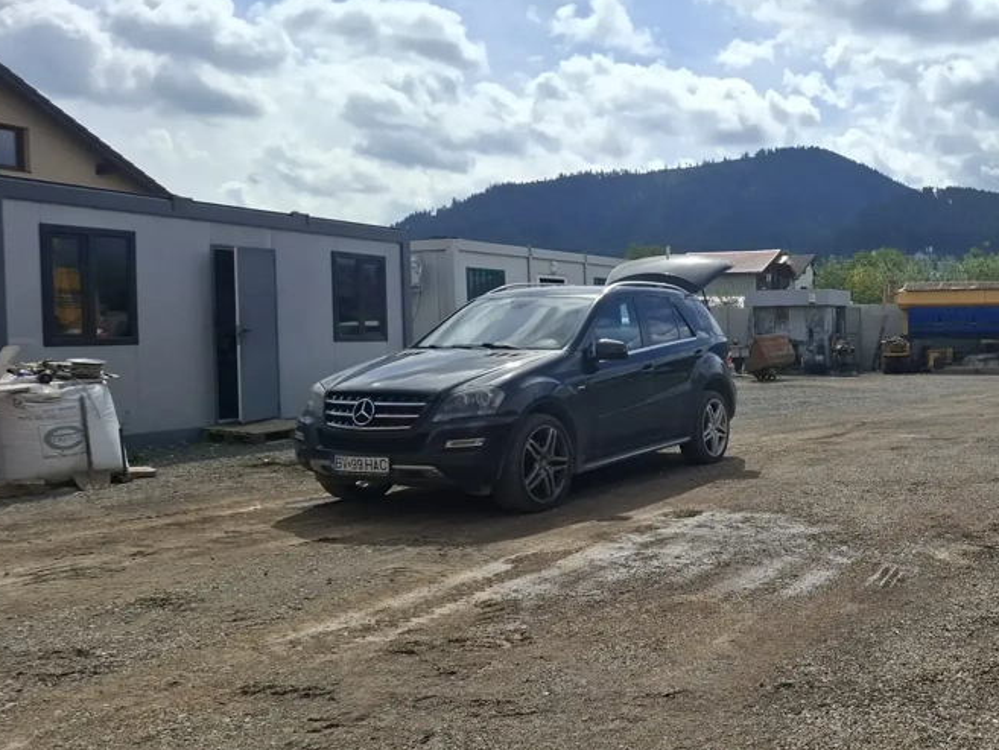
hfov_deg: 50.6
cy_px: 392
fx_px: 1010
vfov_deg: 40.7
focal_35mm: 35
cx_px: 739
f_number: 1.8
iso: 50
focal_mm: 5.54
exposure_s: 1/3774
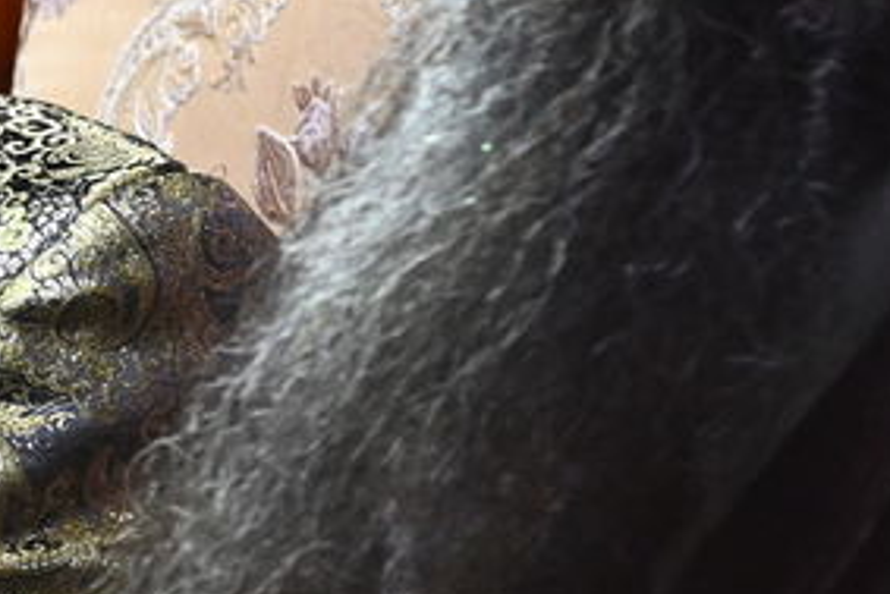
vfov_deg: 1.4
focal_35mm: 988
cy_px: 118
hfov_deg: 2.1
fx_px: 24437
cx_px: -1041
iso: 4000
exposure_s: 1/125
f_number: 7.1
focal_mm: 200
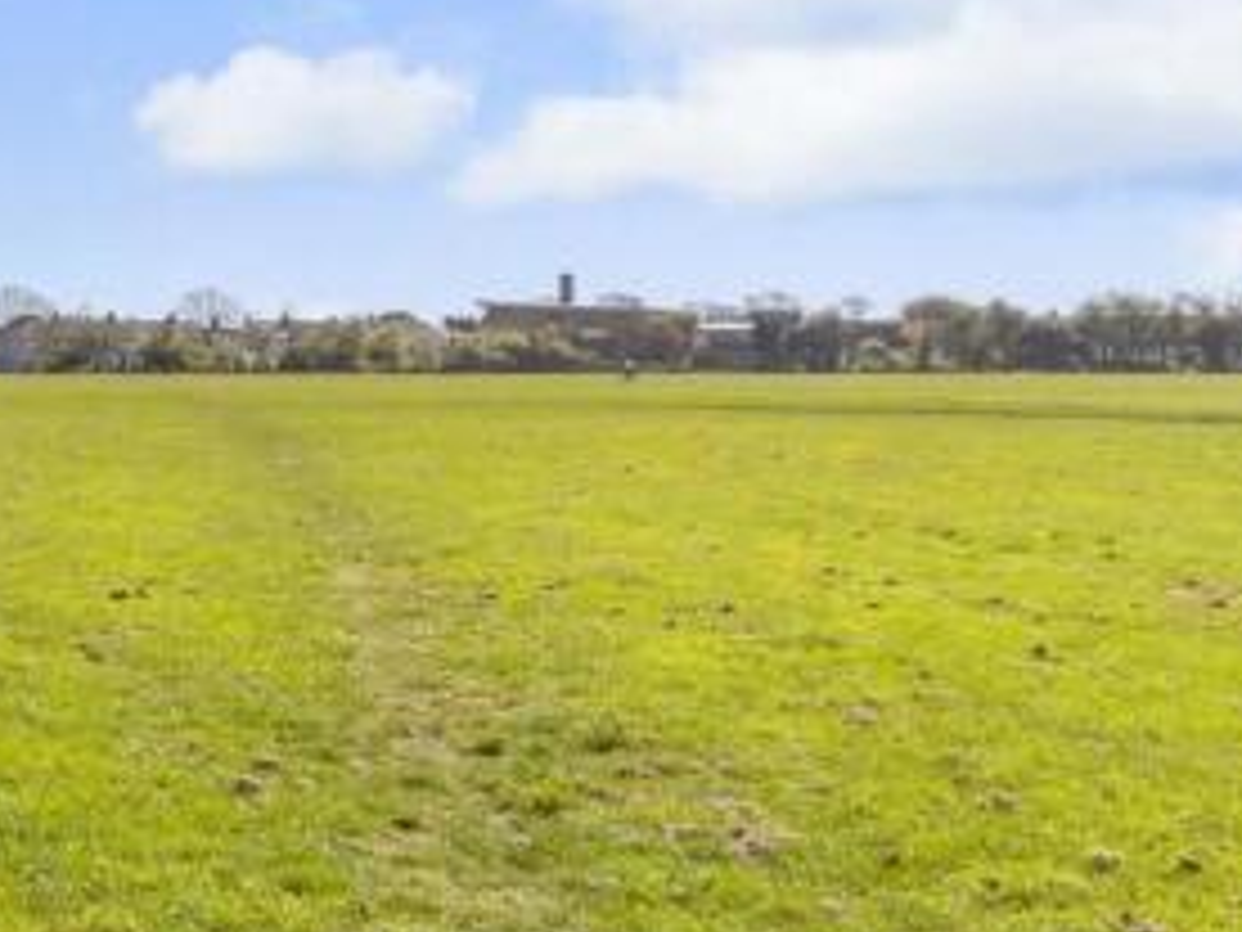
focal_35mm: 48
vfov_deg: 30.1
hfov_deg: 34.6
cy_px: 322
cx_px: -97
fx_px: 1722
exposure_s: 1/500
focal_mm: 14
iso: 160
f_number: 6.3
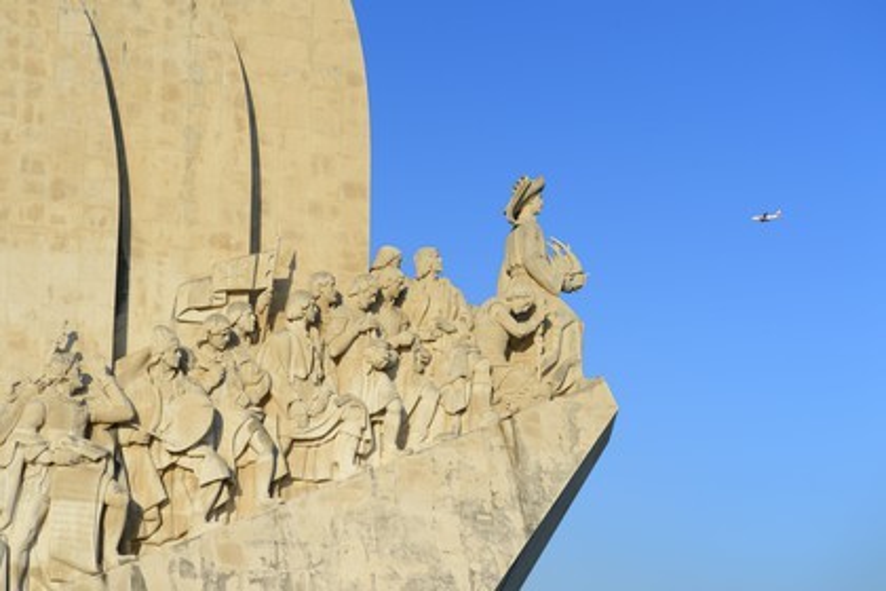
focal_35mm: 70
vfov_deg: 19.5
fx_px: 1723
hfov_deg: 28.8
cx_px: 443
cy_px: 296
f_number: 8
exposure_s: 1/320
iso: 100
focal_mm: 70
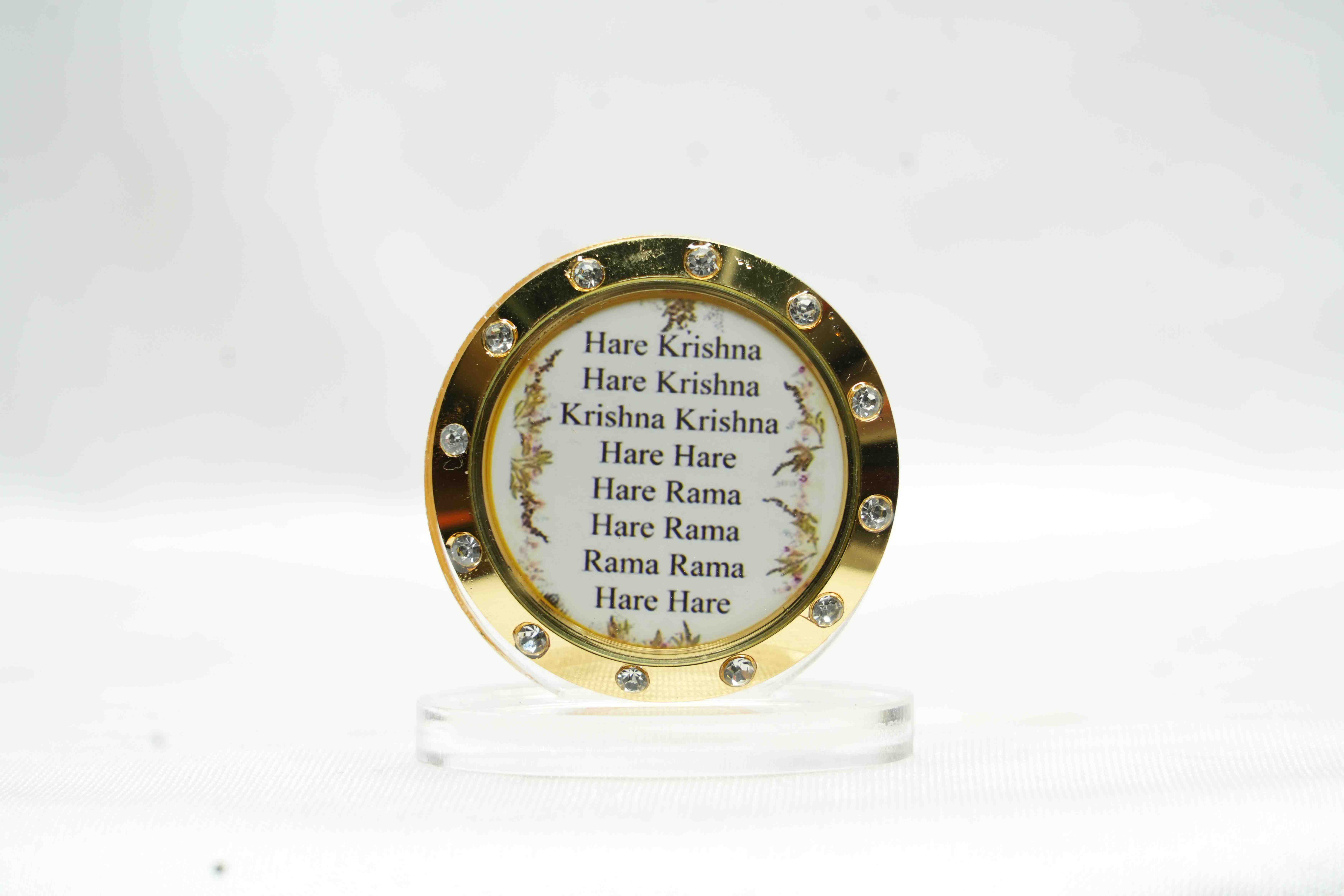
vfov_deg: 13.0
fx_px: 3920
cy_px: 448
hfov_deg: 19.5
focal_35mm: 105
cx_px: 672
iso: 500
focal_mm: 105
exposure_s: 1/50
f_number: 7.1
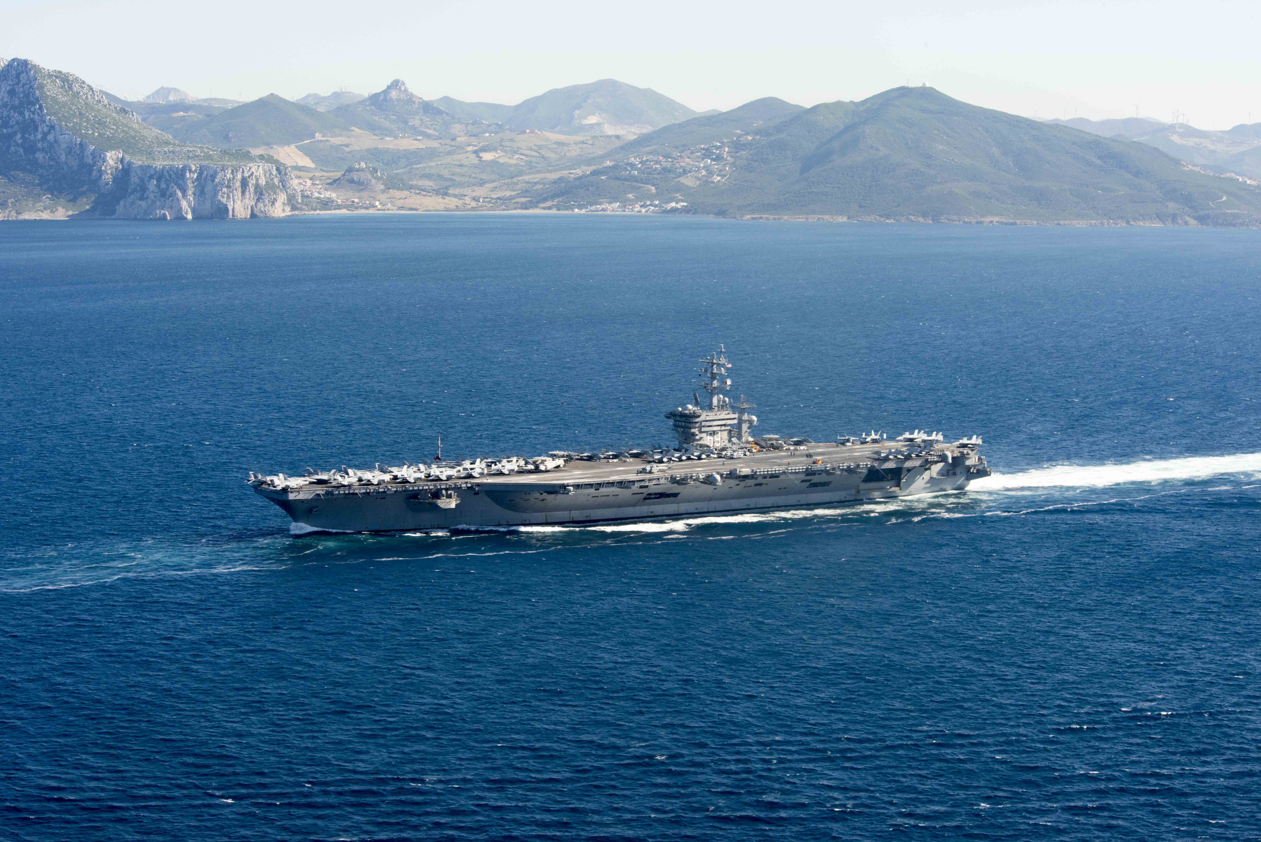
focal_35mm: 80
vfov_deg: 17.1
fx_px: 2803
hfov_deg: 25.4
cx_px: 630
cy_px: 421
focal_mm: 80
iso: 800
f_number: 25
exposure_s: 1/200
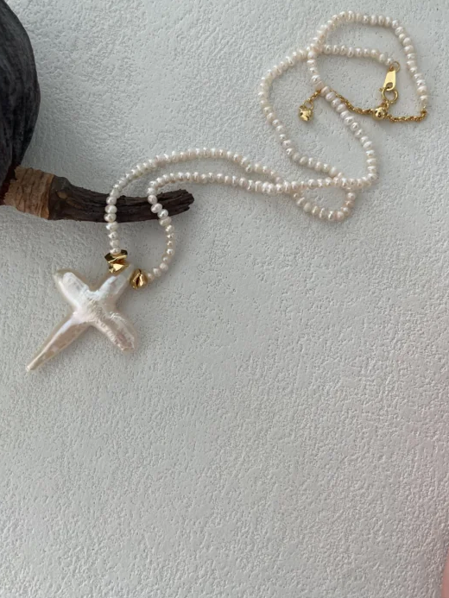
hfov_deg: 46.7
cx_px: 199
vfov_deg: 59.7
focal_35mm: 30
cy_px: 259
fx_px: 519
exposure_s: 1/121
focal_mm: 4.2
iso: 125
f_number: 1.6
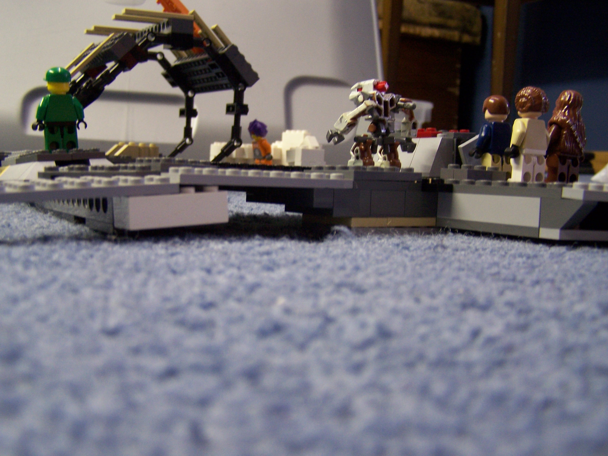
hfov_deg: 49.0
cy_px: 228
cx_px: 304
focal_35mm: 38
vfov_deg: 37.7
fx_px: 667
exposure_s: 1/10
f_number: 2.8
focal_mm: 6.3
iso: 140
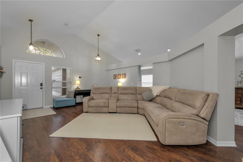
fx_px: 94
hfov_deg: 104.3
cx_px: 122
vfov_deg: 81.2
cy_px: 81
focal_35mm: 14
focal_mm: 14
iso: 250
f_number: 8
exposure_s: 1/40
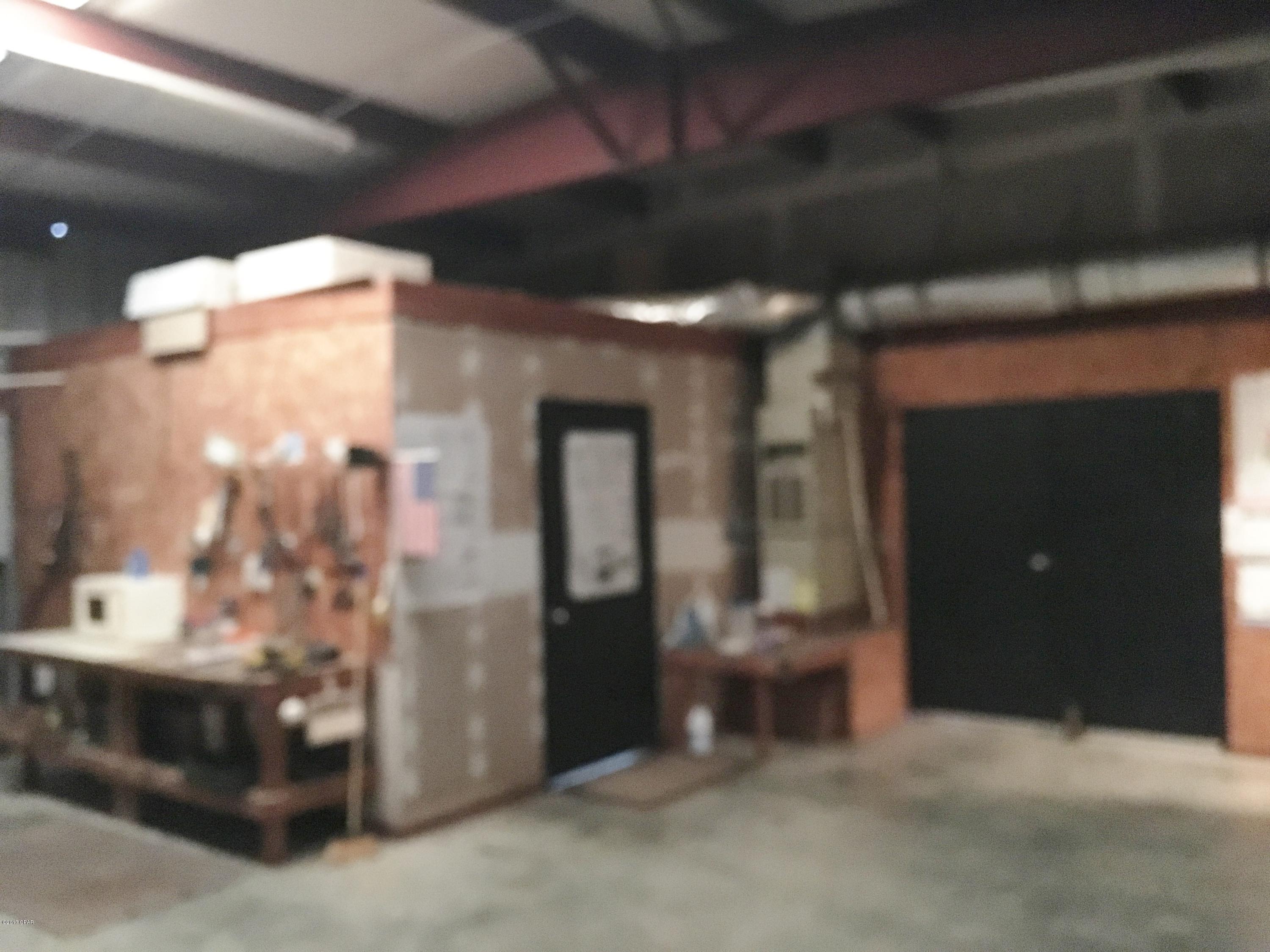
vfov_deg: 48.2
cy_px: 476
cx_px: 635
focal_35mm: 29
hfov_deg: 61.7
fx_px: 1064
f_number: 2.2
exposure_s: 1/15
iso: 1000
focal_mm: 4.15
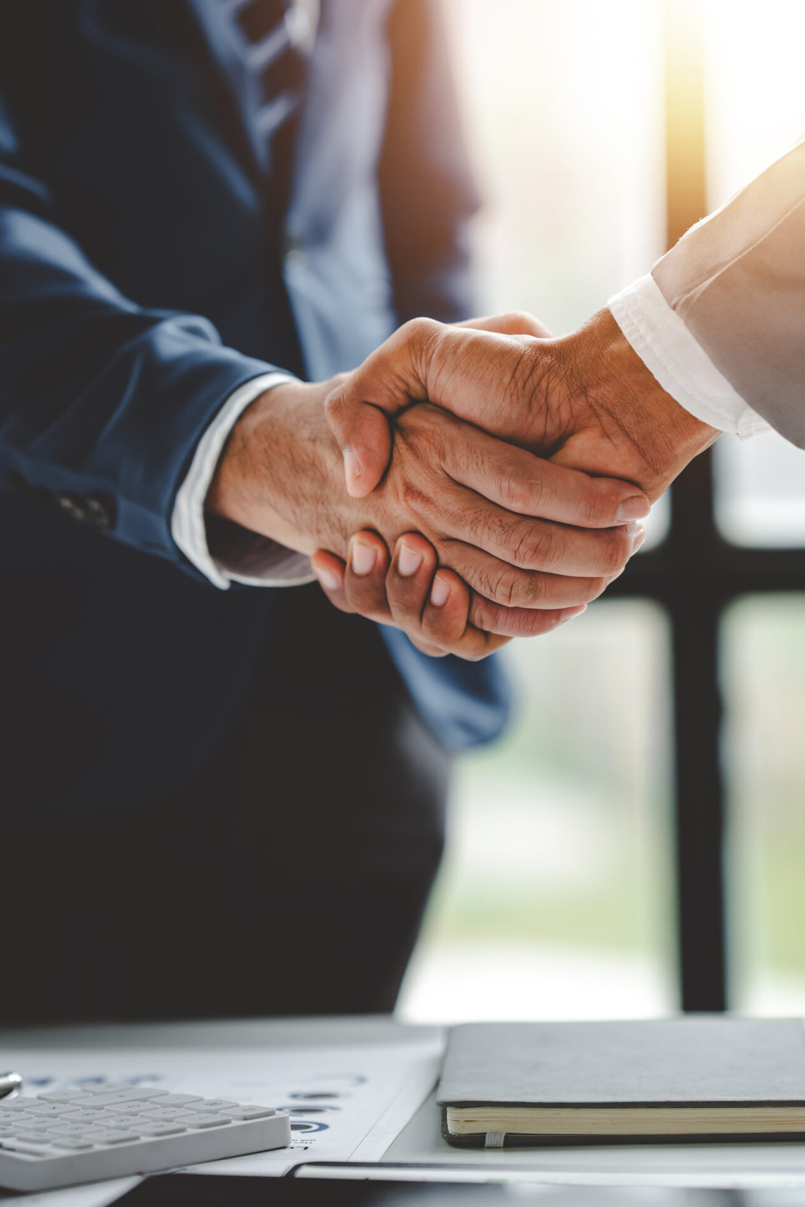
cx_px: 534
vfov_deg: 18.1
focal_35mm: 113
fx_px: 3790
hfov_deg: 12.1
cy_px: 478
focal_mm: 85
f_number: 2
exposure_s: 1/320
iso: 100
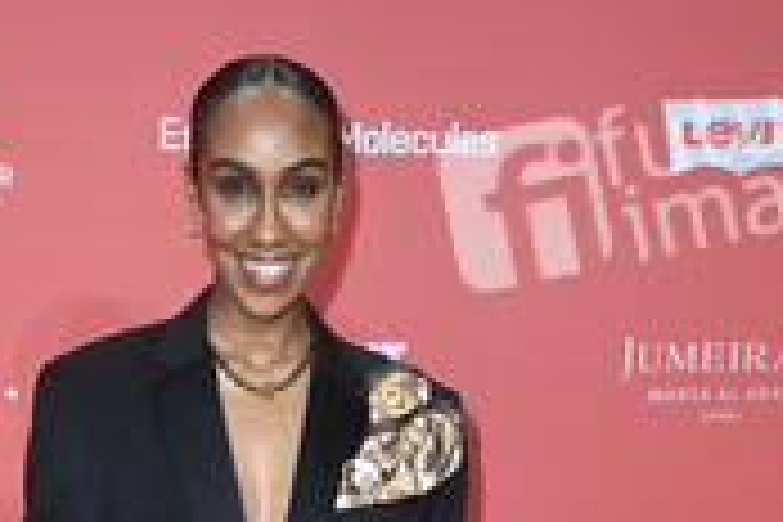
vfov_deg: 11.7
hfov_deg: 18.5
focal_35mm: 110
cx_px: 261
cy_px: 860
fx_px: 2392
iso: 1000
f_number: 5.6
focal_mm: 48
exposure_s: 1/250
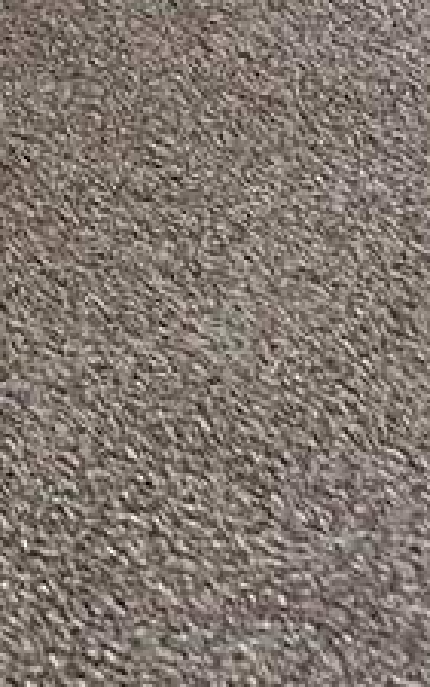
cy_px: -1133
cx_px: -894
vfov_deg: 9.2
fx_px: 3668
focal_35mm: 196
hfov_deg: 6.2
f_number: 1.5
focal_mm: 5.7
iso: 80
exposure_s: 1/60
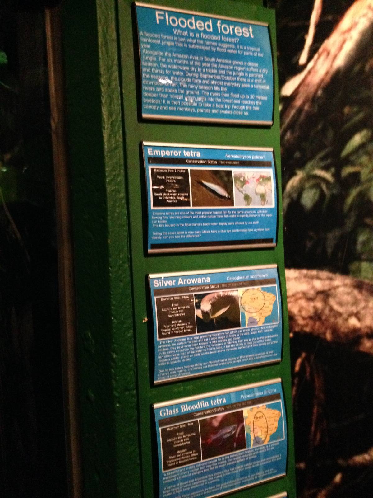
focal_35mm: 33
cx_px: 186
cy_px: 249
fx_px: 474
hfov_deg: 42.9
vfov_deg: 55.4
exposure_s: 1/15
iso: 800
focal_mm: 4.12
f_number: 2.4
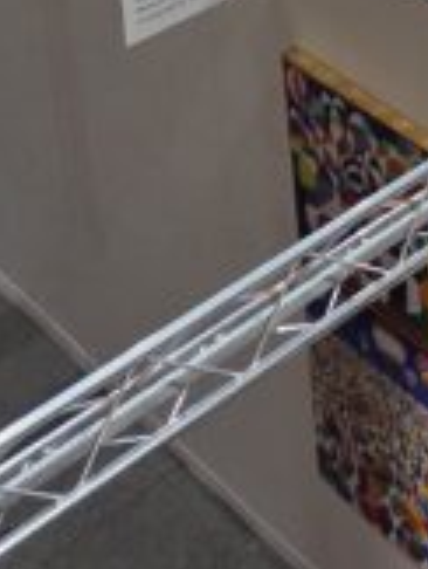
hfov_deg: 13.3
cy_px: -583
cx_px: 1031
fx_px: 1348
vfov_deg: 17.1
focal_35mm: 82
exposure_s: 1/60
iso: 200
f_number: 2.2
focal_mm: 2.2
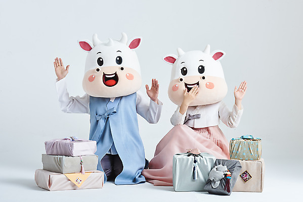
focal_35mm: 70
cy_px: 101
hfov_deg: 28.8
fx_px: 589
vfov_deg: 19.5
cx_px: 152
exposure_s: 1/125
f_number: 11
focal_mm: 70
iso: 100
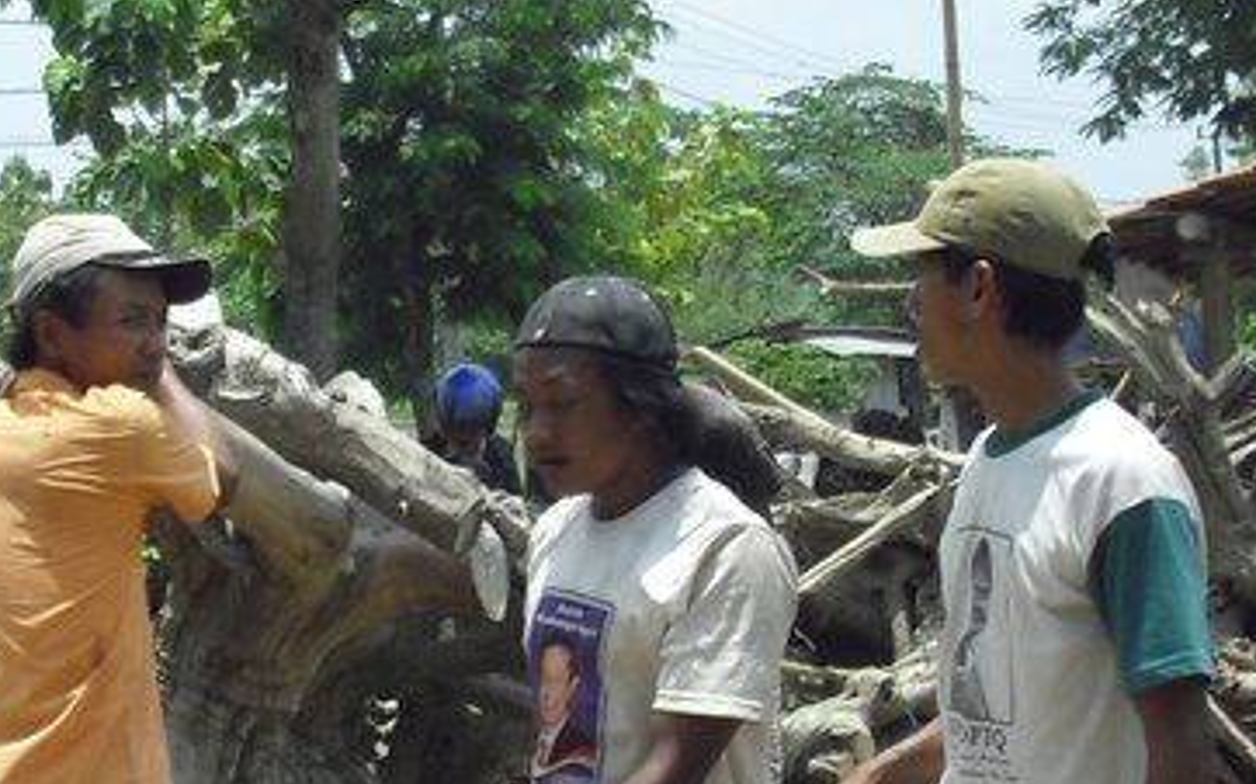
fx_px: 3901
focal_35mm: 114
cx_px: 285
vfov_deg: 11.4
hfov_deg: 18.2
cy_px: 631
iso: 100
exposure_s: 1/200
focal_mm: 6.2
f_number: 8
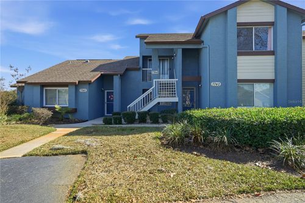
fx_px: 195
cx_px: 152
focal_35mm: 23
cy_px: 102
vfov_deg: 55.0
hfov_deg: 76.2
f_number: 2.8
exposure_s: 1/3200
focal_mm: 23
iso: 250
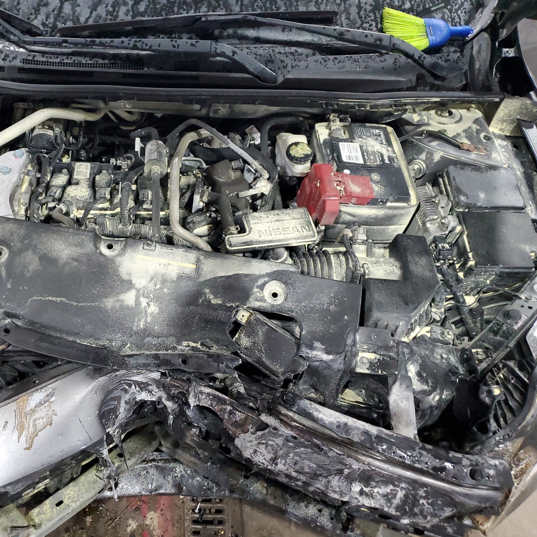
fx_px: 544
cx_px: 177
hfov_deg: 51.5
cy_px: 271
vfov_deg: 52.5
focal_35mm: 31
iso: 348
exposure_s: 1/40
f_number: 1.5
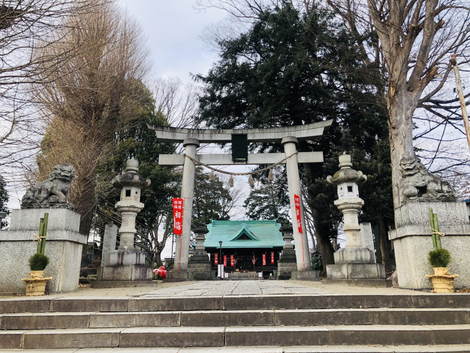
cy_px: 176
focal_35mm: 28
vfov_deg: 49.7
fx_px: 380
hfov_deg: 63.4
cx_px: 235
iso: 20
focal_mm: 3.99
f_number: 1.8
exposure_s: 1/120
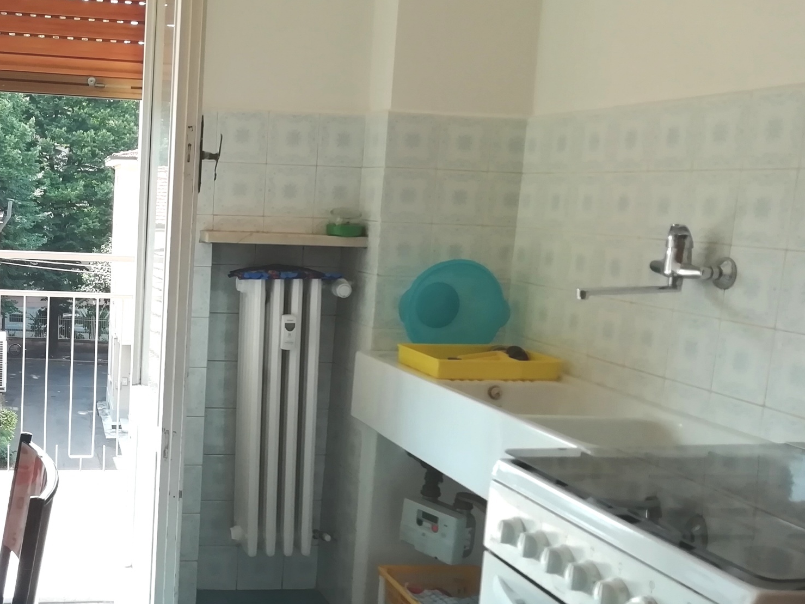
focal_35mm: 45
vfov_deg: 32.1
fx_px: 1046
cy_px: 346
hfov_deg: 40.3
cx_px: 157
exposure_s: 1/210
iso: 50
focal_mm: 3.46
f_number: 2.2
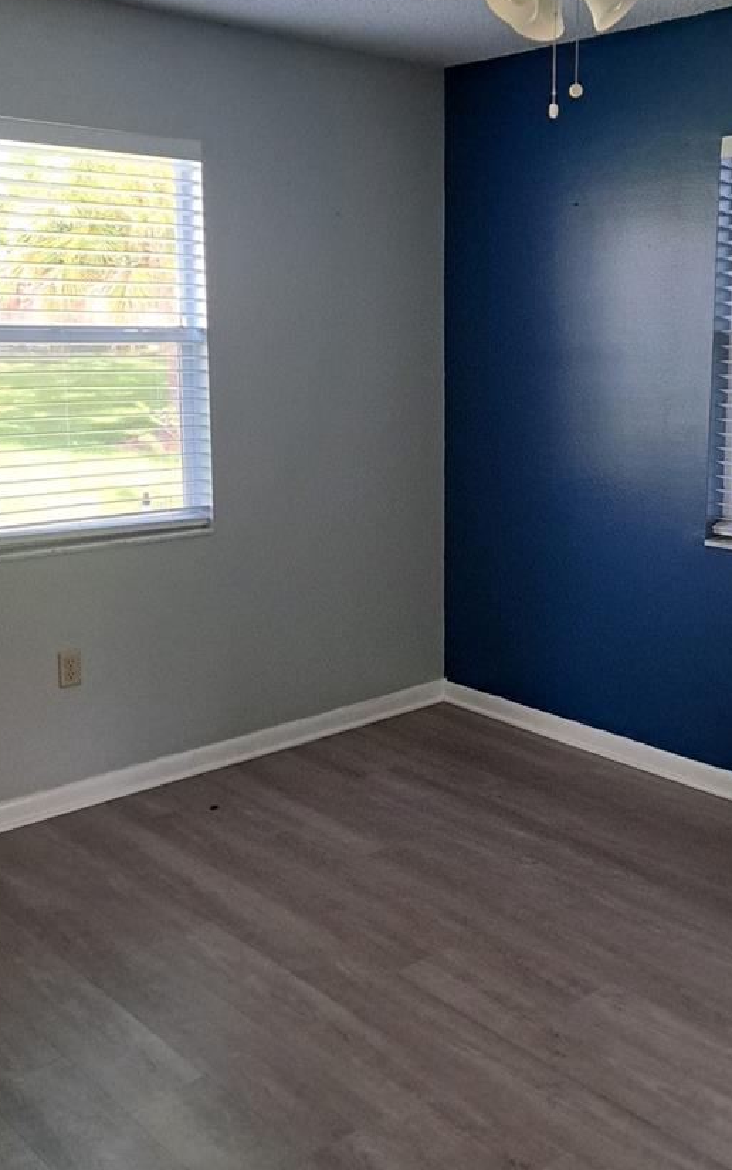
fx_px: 1180
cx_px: 481
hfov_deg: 34.2
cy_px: 535
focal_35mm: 37
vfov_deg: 52.7
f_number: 1.8
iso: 400
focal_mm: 5.23
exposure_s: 1/60
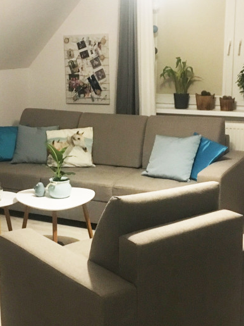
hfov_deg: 26.0
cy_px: 144
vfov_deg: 34.3
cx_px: 100
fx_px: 527
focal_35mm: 56
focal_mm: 4.15
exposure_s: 1/17
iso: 250
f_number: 2.2
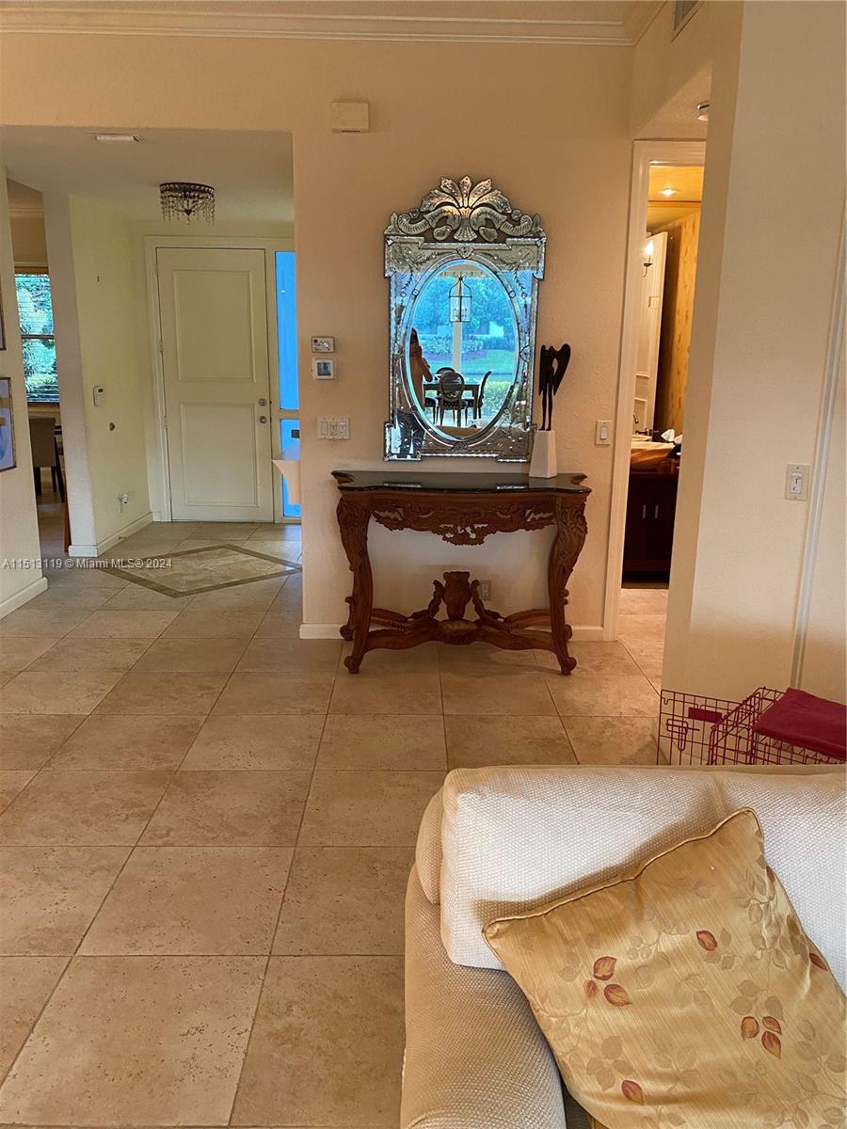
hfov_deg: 53.1
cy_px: 564
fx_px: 848
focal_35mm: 26
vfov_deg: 67.3
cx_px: 424
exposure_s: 1/60
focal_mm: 4.25
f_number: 1.8
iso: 200
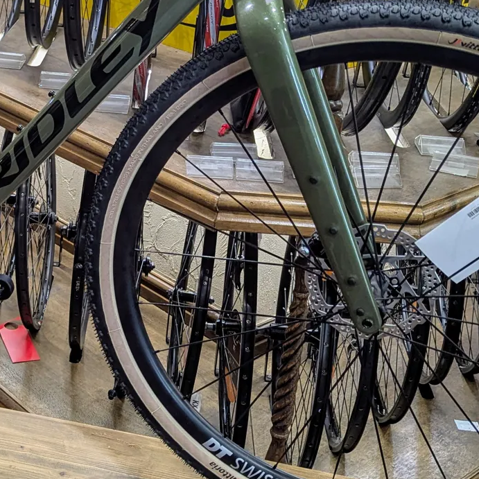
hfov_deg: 28.3
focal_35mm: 59
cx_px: 77
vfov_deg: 29.0
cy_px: 197
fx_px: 924
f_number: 1.85
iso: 216
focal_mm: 6.81
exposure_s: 1/61.9
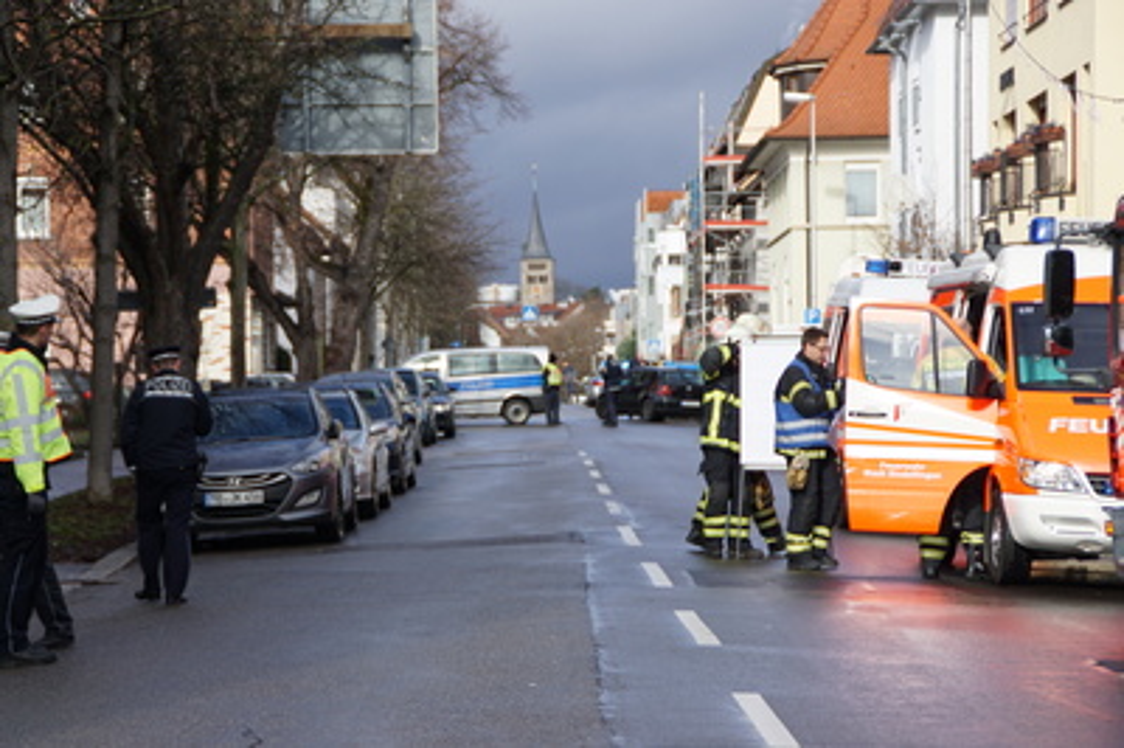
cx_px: 562
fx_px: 4211
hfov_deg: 15.2
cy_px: 374
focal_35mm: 135
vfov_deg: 10.1
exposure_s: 1/250
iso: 100
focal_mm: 90
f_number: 6.3
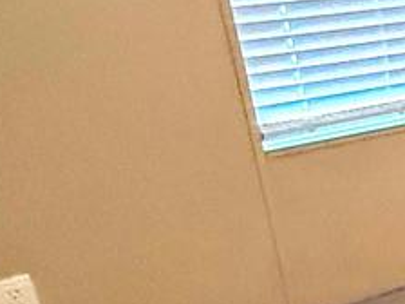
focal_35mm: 90
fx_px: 1053
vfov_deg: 16.4
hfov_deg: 12.5
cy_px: 134
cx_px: 1130
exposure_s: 1/60
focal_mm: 2.22
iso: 800
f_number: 2.2
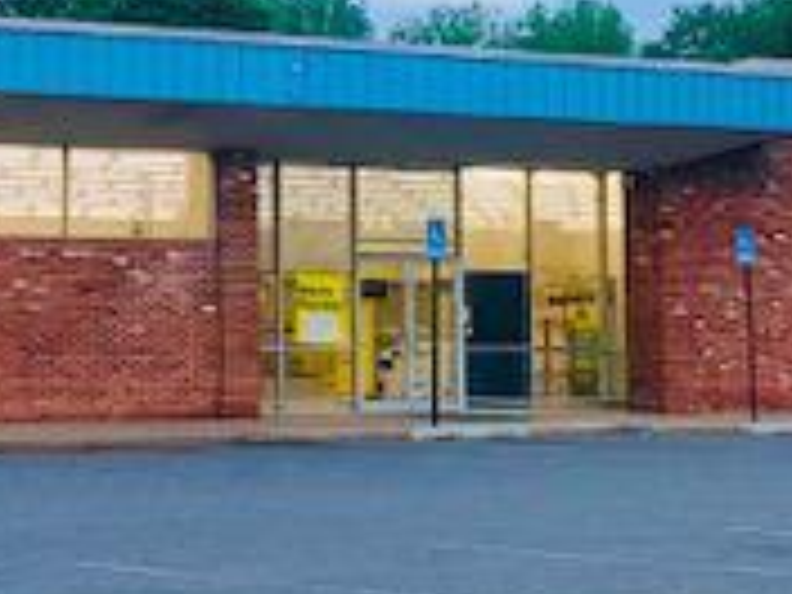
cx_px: -32
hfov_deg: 18.7
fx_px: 2334
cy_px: 297
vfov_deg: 14.5
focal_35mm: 102
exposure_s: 1/120
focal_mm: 3.99
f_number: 1.8
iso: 20
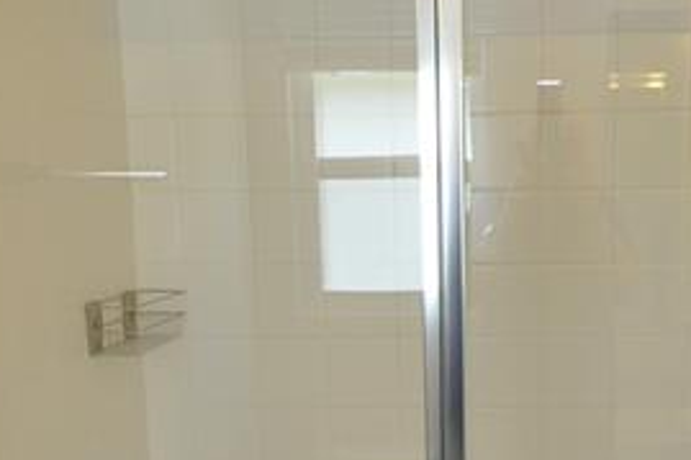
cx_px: 494
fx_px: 1093
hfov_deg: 34.5
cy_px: 460
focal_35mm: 57
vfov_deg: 22.8
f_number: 4.5
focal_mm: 10
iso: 400
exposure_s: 1/80
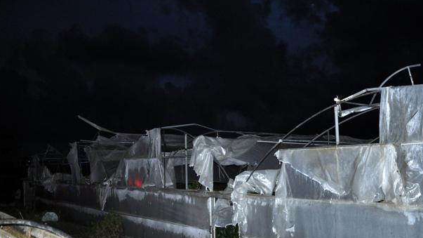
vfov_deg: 26.5
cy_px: 138
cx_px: 212
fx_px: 505
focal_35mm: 45
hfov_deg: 45.5
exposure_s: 1/60
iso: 800
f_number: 4
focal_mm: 28
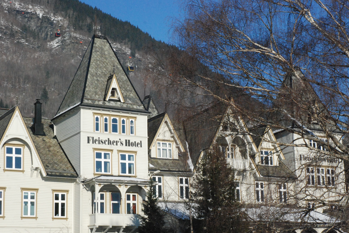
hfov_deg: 24.7
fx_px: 796
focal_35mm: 82
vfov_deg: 16.7
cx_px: 185
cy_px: 137
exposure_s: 1/1000
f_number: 16
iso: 1600
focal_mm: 46
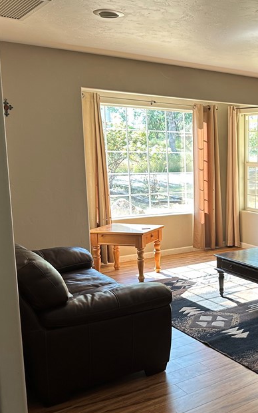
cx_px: 275
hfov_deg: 28.2
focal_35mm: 42
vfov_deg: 47.1
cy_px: 230
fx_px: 472
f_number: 1.78
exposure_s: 1/121
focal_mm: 6.86
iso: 100
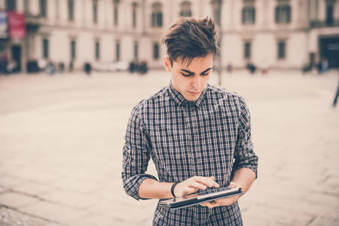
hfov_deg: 39.6
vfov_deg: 27.0
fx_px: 471
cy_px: 113
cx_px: 170
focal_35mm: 50
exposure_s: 1/800
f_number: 2
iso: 160
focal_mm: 50
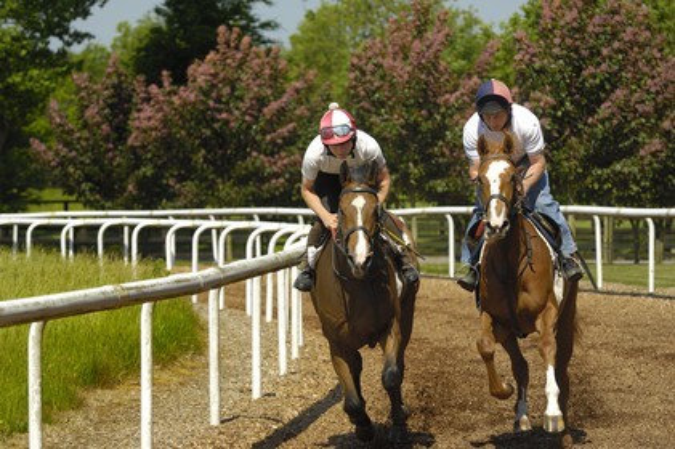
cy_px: 224
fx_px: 3372
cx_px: 338
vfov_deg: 7.6
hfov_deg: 11.4
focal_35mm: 180
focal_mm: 120
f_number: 4.5
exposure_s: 1/640
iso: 100
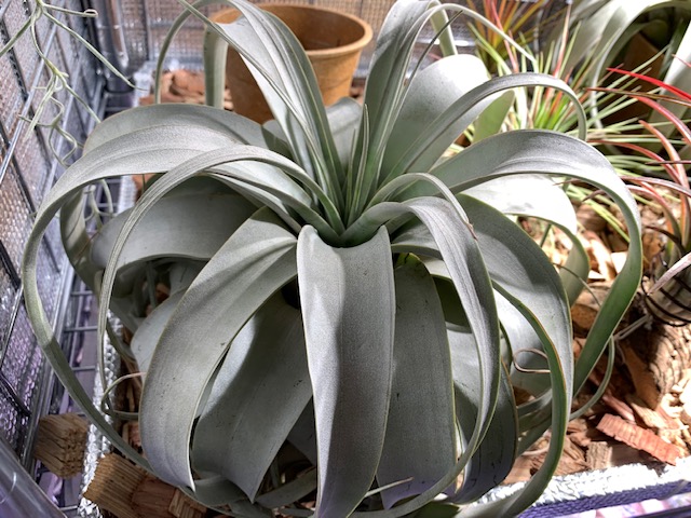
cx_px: 346
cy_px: 259
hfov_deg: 67.3
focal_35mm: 26
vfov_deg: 53.1
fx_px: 519
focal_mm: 4.25
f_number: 1.8
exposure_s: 1/100
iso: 25
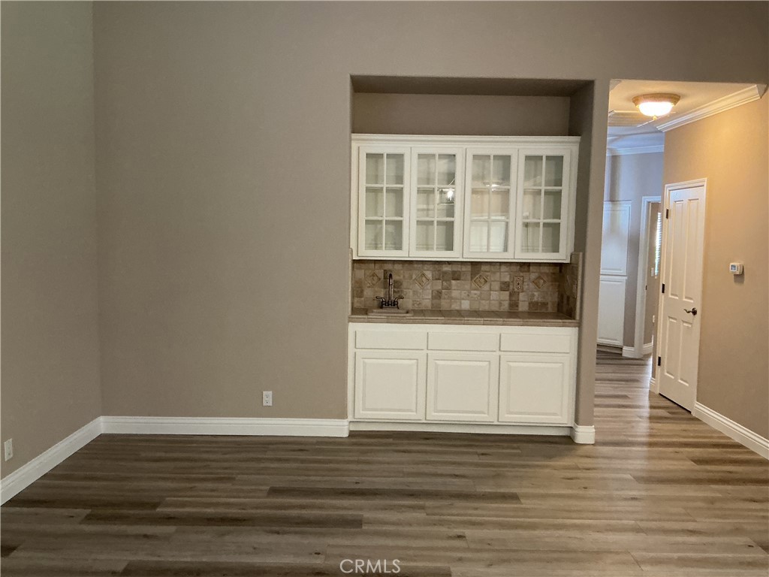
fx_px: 644
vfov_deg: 48.2
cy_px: 288
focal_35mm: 29
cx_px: 384
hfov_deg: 61.7
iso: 200
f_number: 1.8
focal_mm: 3
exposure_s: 1/60
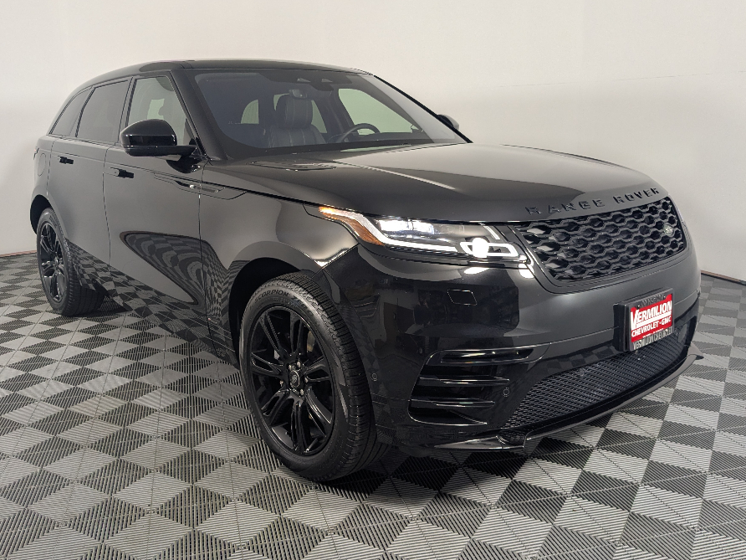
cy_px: 255
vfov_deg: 45.4
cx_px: 350
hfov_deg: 58.3
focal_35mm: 31
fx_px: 668
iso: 69
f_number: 1.73
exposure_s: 1/200
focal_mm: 4.38
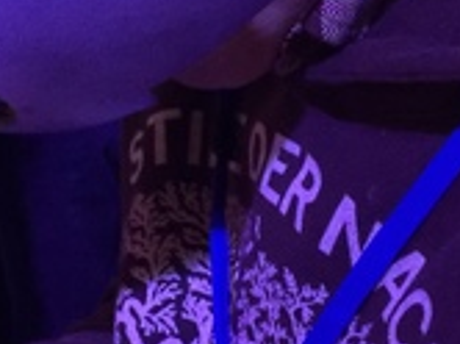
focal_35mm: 112
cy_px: 180
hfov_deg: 17.4
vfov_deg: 13.2
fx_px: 1486
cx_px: 53
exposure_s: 1/4
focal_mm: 4.15
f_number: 2.2
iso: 80
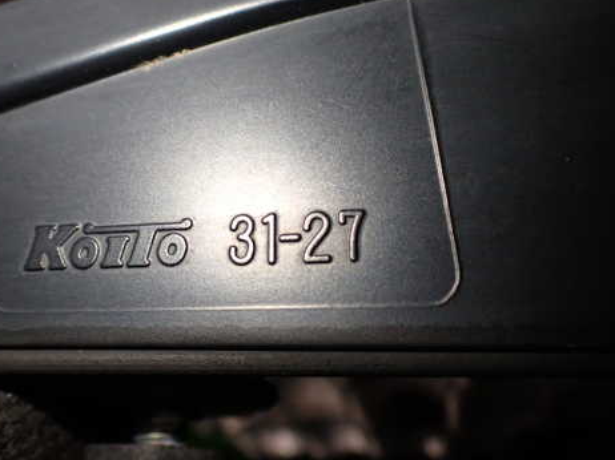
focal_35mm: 39
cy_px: 227
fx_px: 693
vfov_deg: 36.8
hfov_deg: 47.7
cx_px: 253
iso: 200
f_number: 2.3
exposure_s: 1/125
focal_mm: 5.4
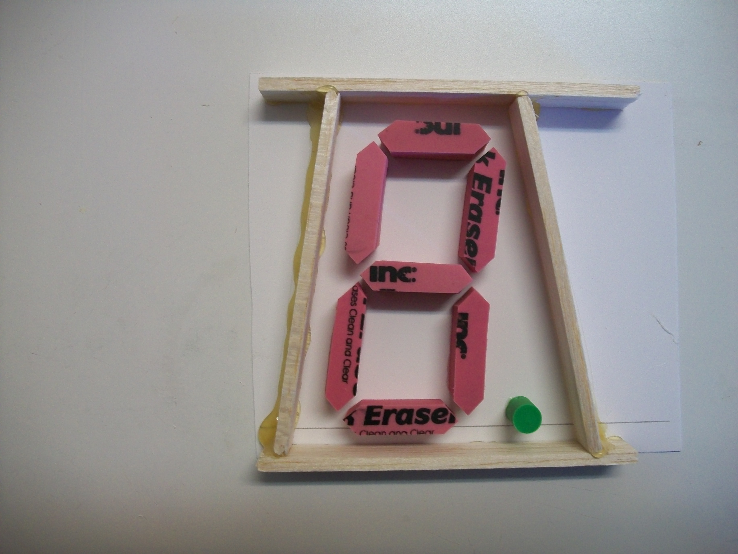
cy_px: 277
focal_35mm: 32
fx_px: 682
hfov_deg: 56.8
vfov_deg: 44.2
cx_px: 369
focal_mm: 5.7
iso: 160
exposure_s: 1/30
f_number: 2.9
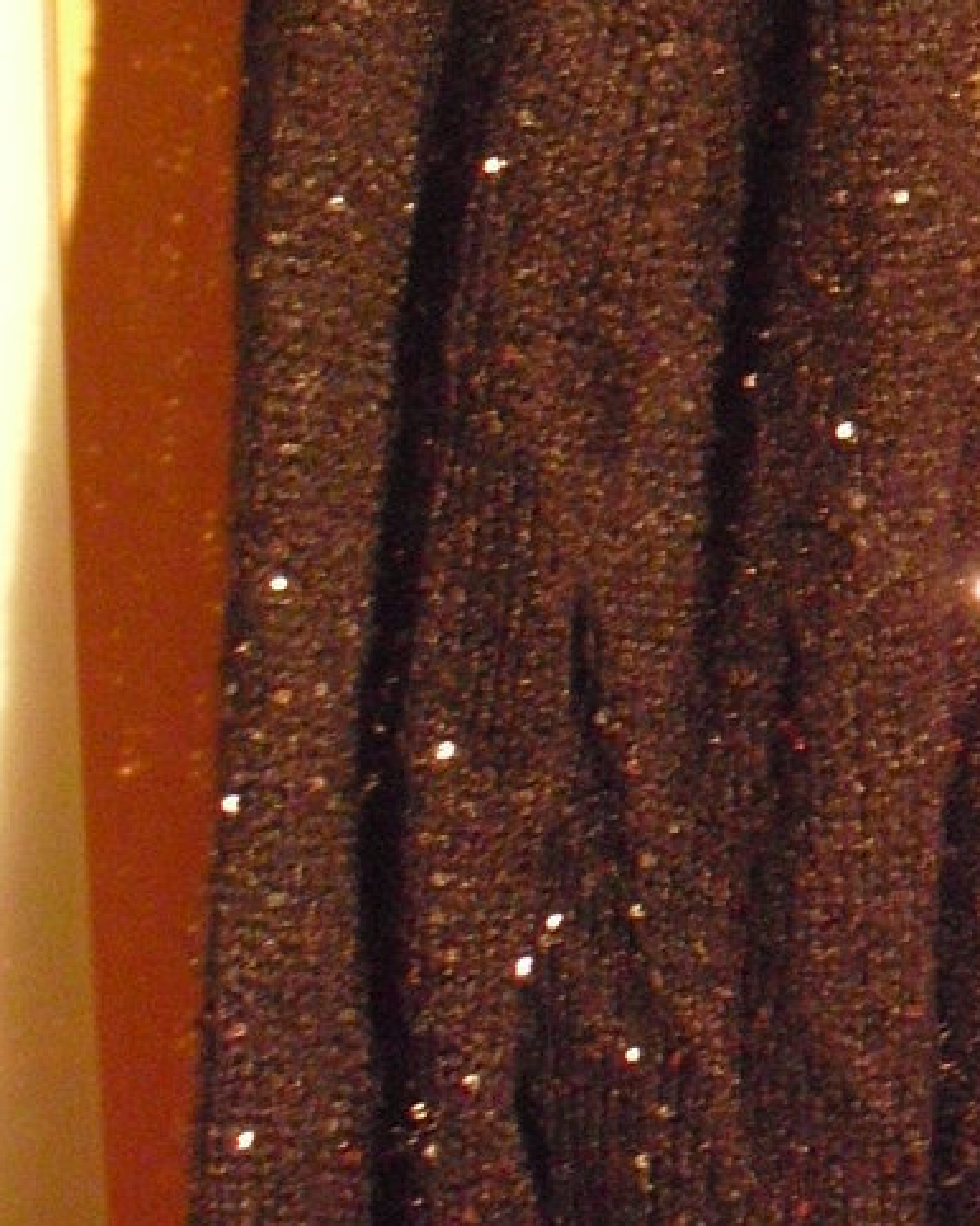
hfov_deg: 15.3
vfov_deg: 19.7
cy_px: 494
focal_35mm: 97
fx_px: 3519
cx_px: 1183
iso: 800
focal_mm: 6.3
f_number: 3.1
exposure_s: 1/8
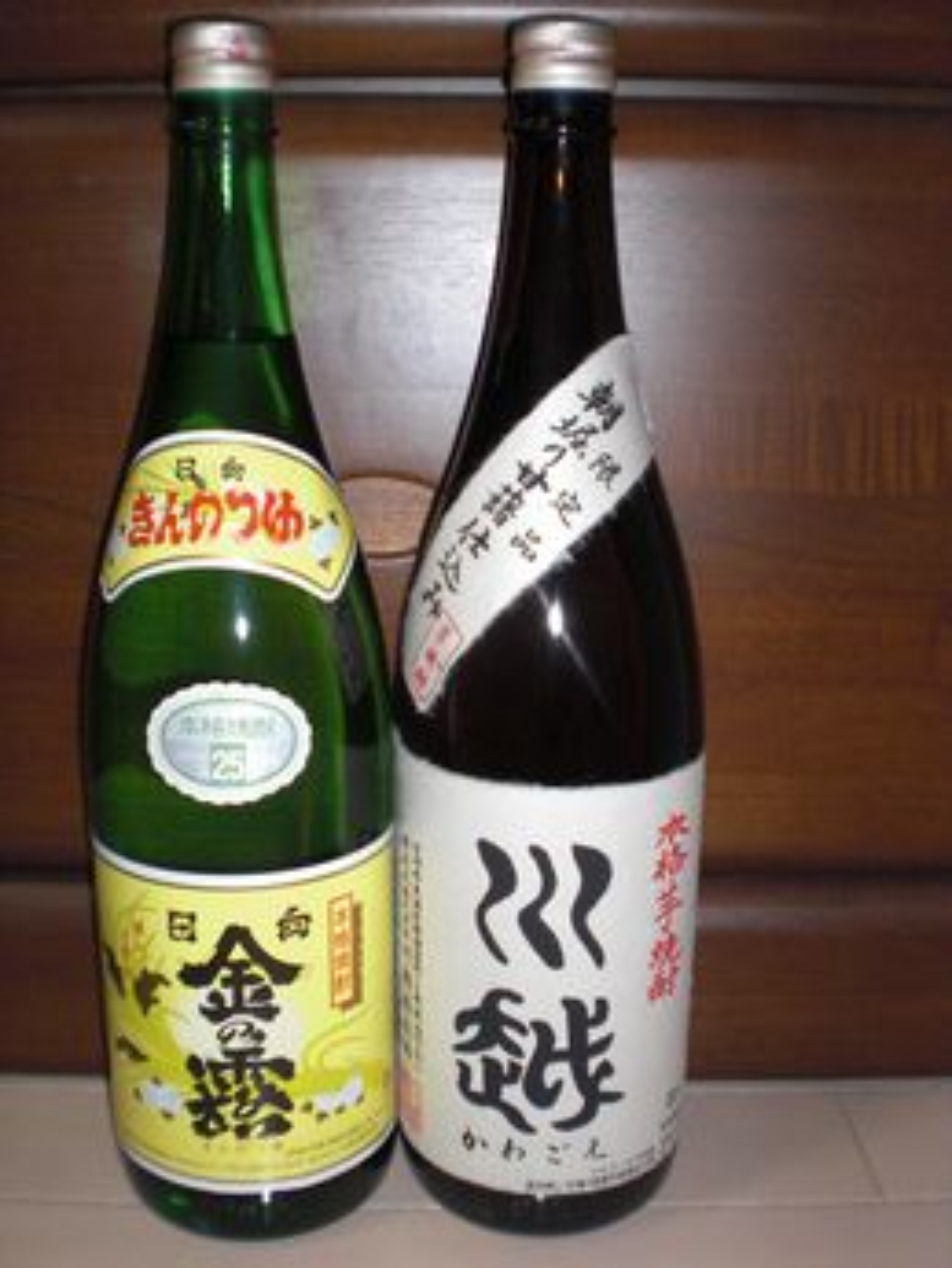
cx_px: 476
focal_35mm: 38
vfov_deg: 49.0
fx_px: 1393
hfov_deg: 37.7
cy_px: 634
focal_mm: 6.3
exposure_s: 1/60
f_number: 3.1
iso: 200
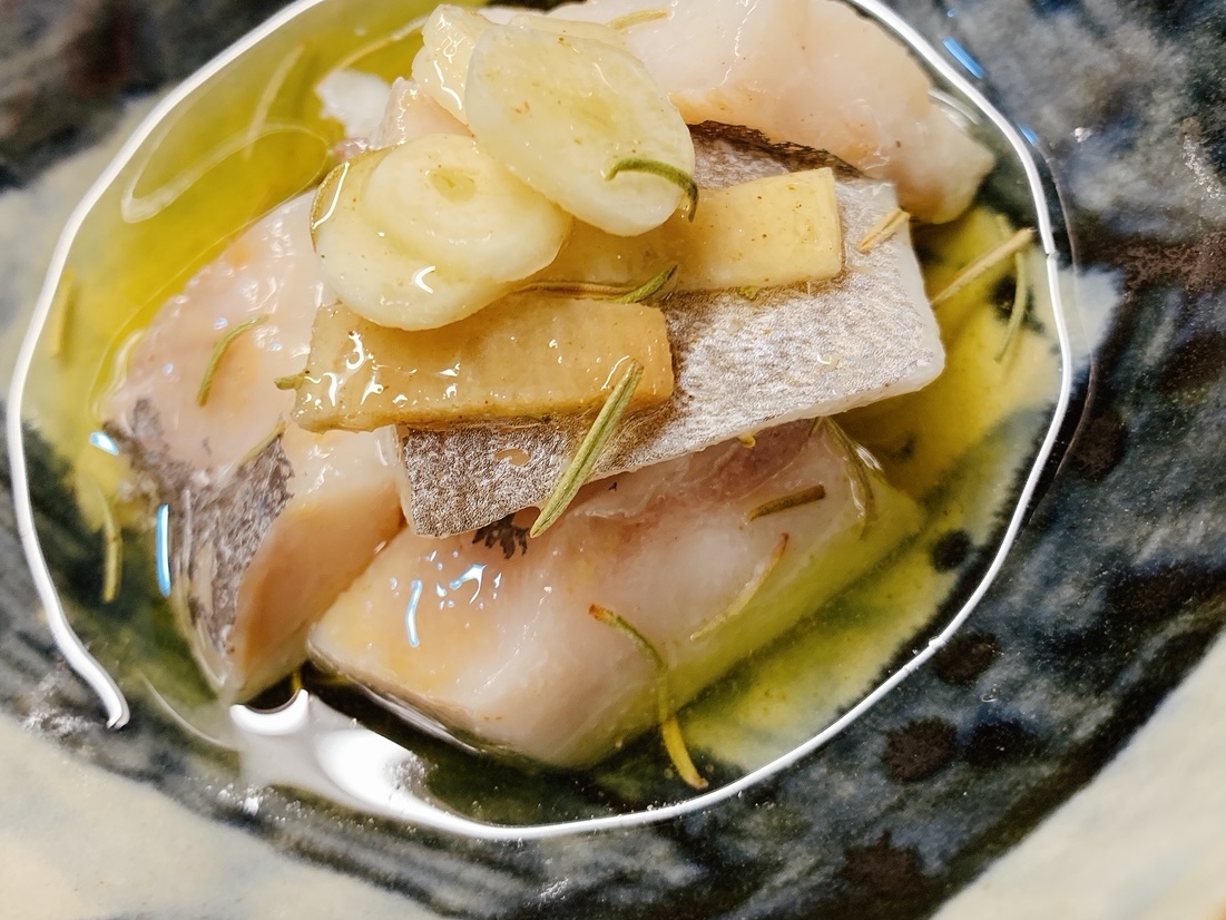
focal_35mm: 34
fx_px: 1204
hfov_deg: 53.6
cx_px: 498
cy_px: 388
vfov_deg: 41.7
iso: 160
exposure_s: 1/60
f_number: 1.8
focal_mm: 4.25
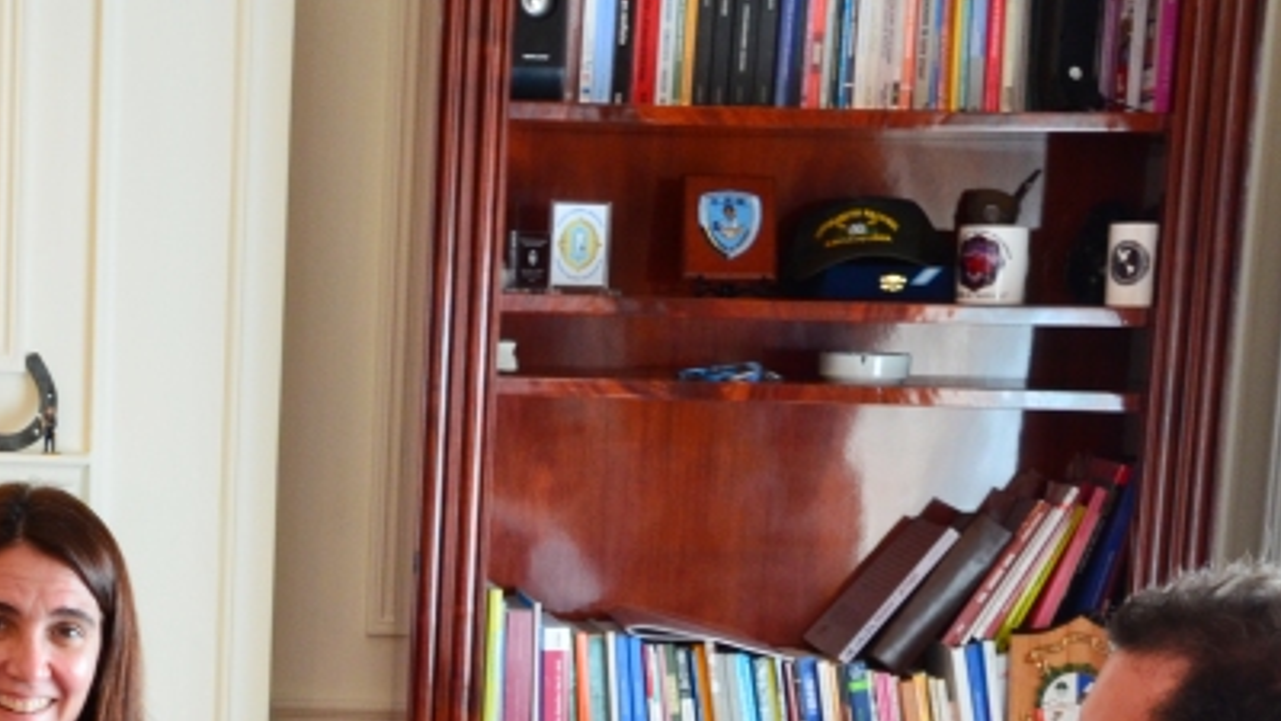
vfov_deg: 11.8
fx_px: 3408
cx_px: 51
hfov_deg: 20.7
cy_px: 916
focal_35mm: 100
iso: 720
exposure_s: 1/15
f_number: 8
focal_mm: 25
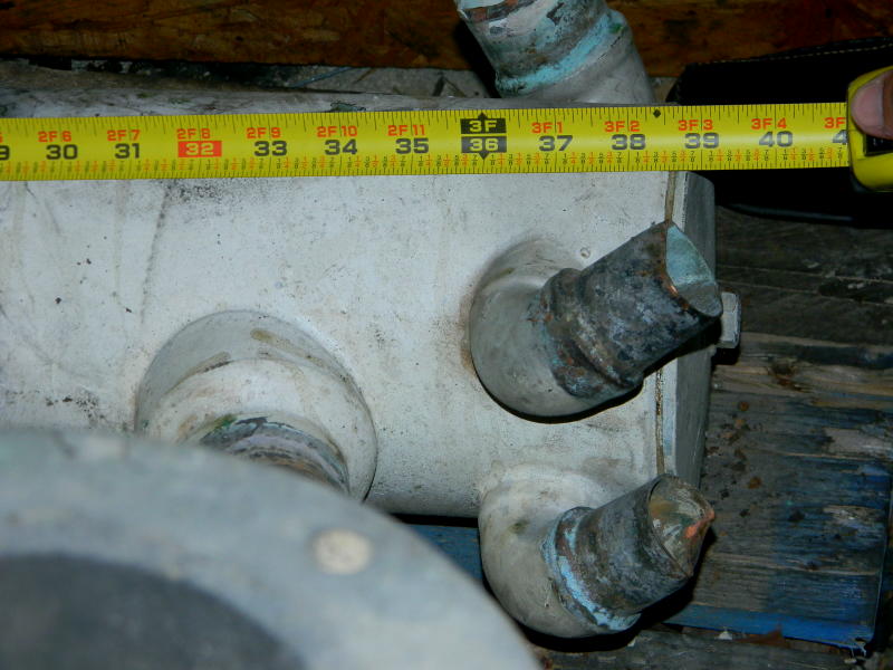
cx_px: 446
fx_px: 2709
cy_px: 335
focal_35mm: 105
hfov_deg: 18.7
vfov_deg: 14.1
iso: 200
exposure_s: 1/30
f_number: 4.7
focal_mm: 19
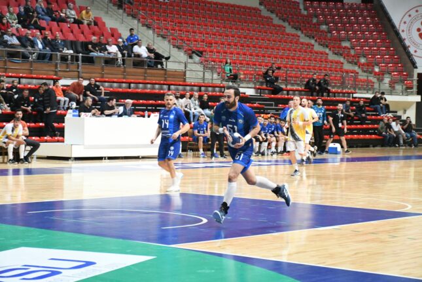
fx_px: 1055
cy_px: 141
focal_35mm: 90
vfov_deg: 15.2
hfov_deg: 22.6
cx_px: 211
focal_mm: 60
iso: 8000
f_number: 5
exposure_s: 1/400
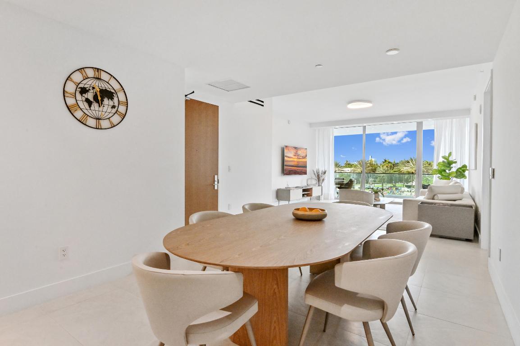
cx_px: 260
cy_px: 173
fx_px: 274
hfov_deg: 86.9
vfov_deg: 64.5
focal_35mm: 19
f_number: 11
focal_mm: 19
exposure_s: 1/125
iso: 2000
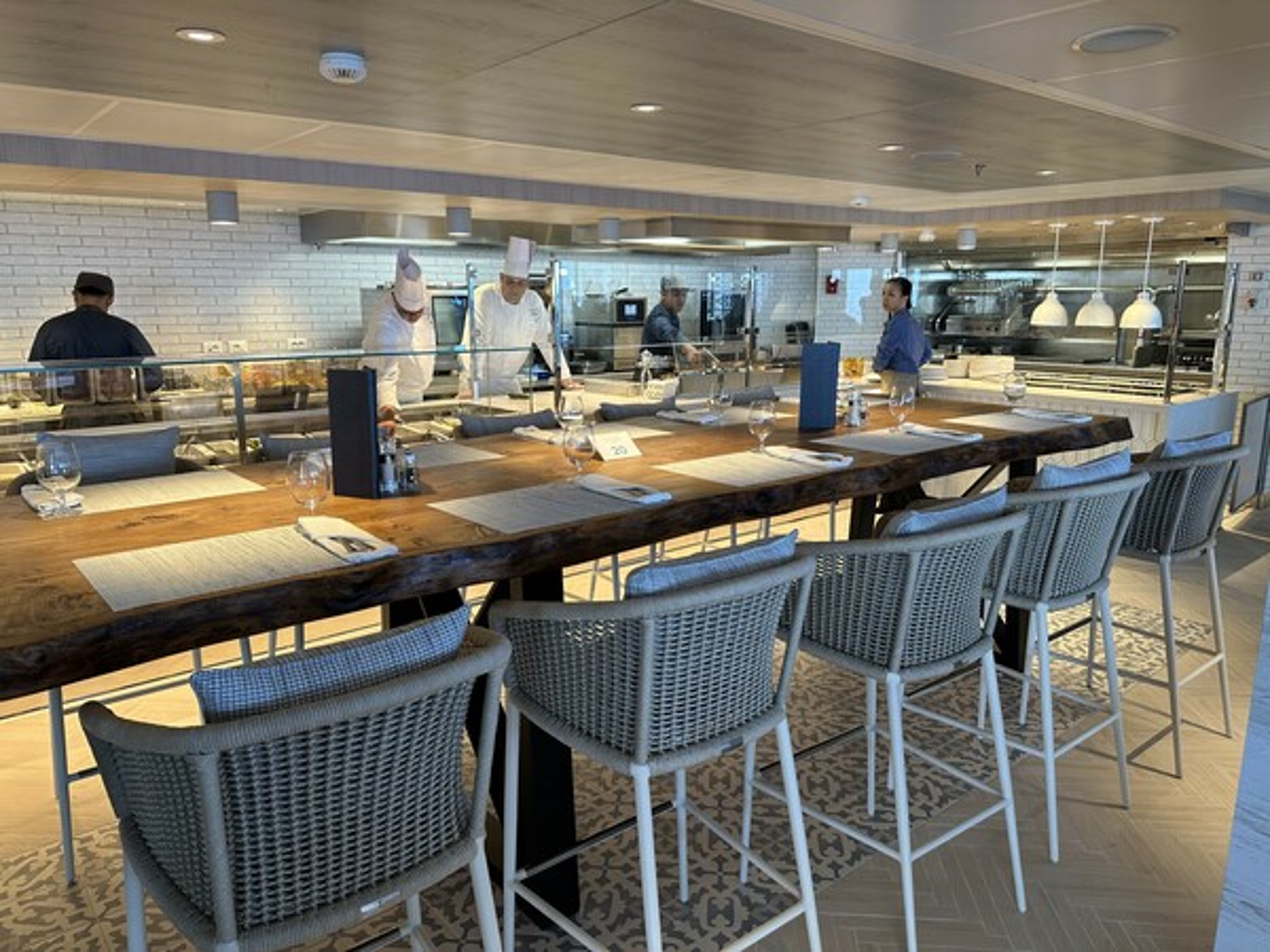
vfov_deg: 56.8
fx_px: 881
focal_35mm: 24
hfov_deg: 71.6
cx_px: 635
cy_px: 476
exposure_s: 1/60
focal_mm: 6.86
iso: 125
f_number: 1.78
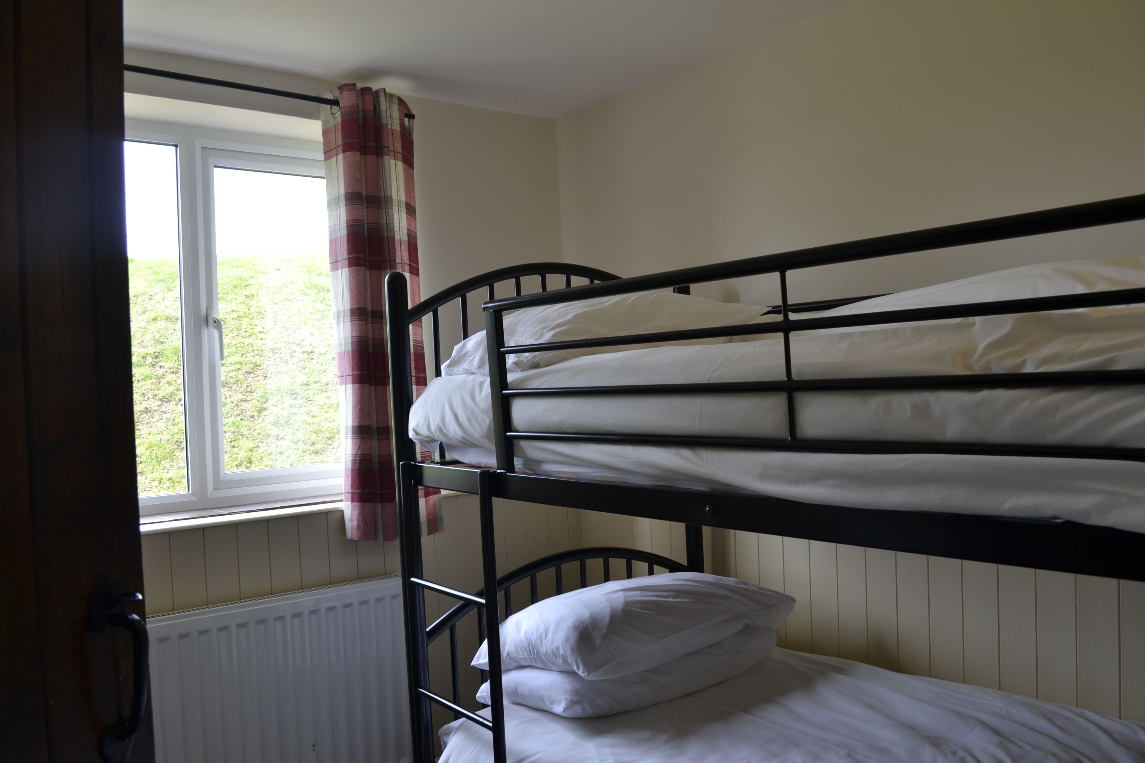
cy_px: 382
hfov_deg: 67.4
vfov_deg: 47.9
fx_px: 859
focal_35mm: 27
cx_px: 572
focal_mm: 18
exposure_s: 1/20
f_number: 7.1
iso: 100
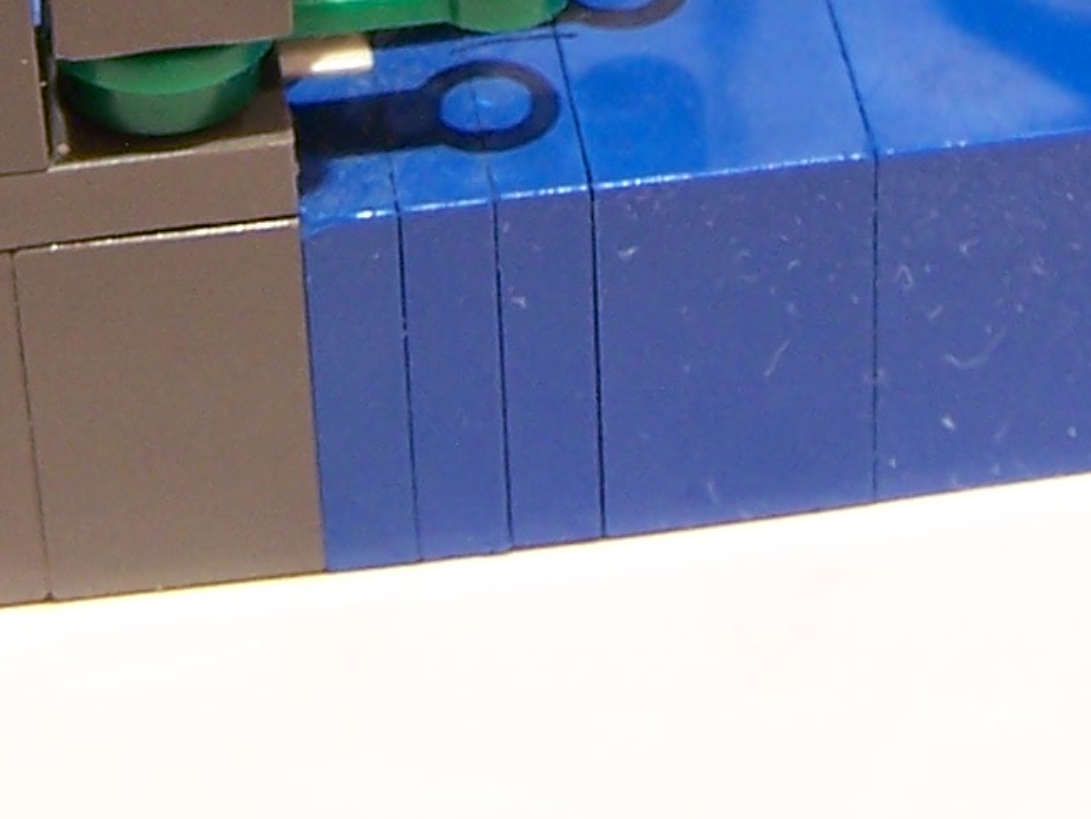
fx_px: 4920
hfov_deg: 12.6
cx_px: 719
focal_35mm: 156
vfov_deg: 9.1
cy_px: -694
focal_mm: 6.3
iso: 80
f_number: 2.8
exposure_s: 1/3
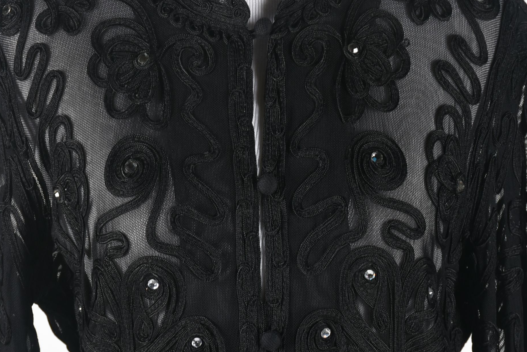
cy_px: 166
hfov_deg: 12.7
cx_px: 256
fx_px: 2359
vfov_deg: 8.5
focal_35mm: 161
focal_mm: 66
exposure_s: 1/125
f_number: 9
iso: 200
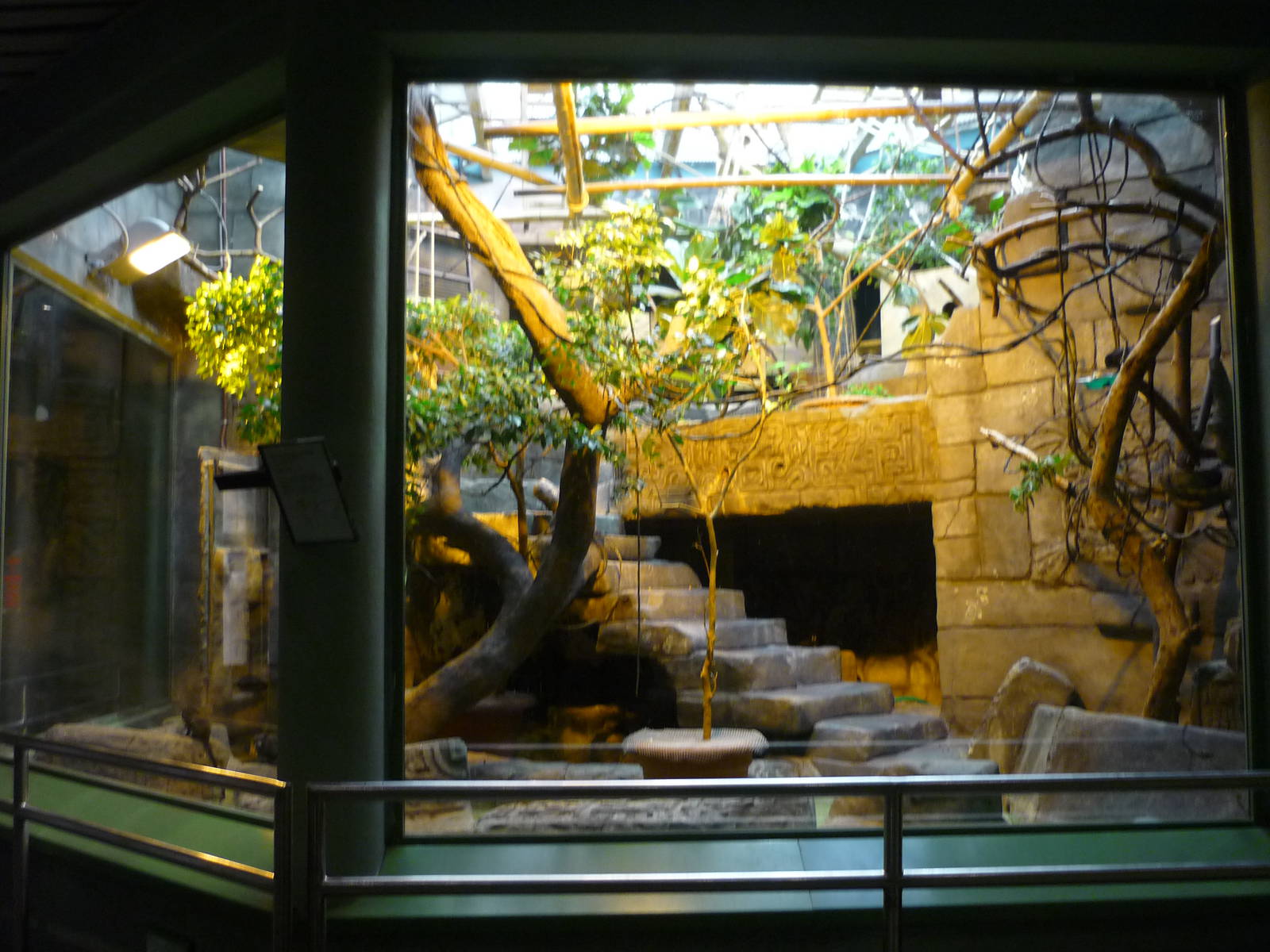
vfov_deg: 42.9
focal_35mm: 33
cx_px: 635
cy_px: 476
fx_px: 1211
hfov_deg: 55.4
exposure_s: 1/30
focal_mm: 5.5
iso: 200
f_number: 2.8
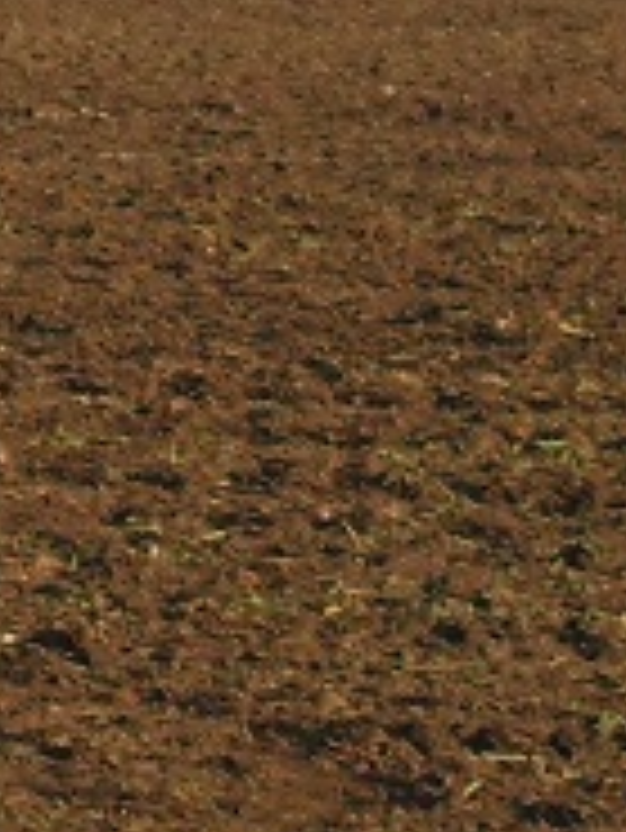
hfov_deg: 2.2
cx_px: 441
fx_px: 16377
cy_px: -391
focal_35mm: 680
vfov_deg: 2.9
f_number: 5.2
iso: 100
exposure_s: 1/250
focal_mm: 18.6
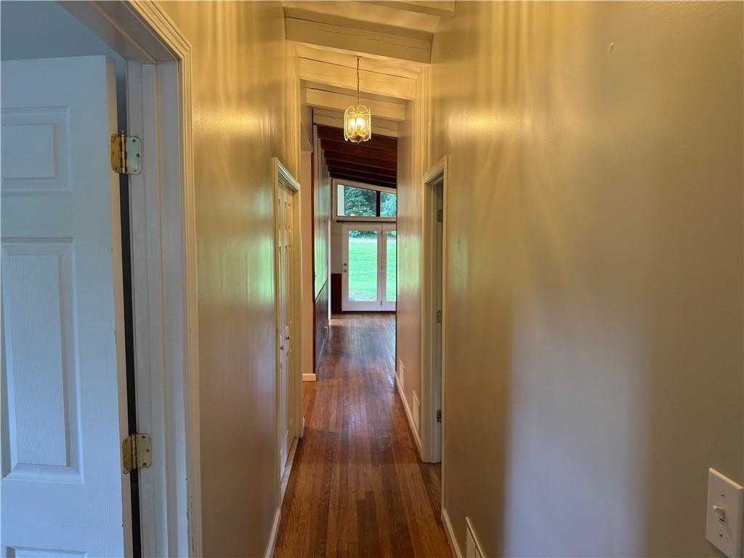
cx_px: 372
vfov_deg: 56.8
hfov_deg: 71.6
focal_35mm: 24
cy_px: 279
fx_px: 516
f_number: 1.78
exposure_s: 1/60
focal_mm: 6.76
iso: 160
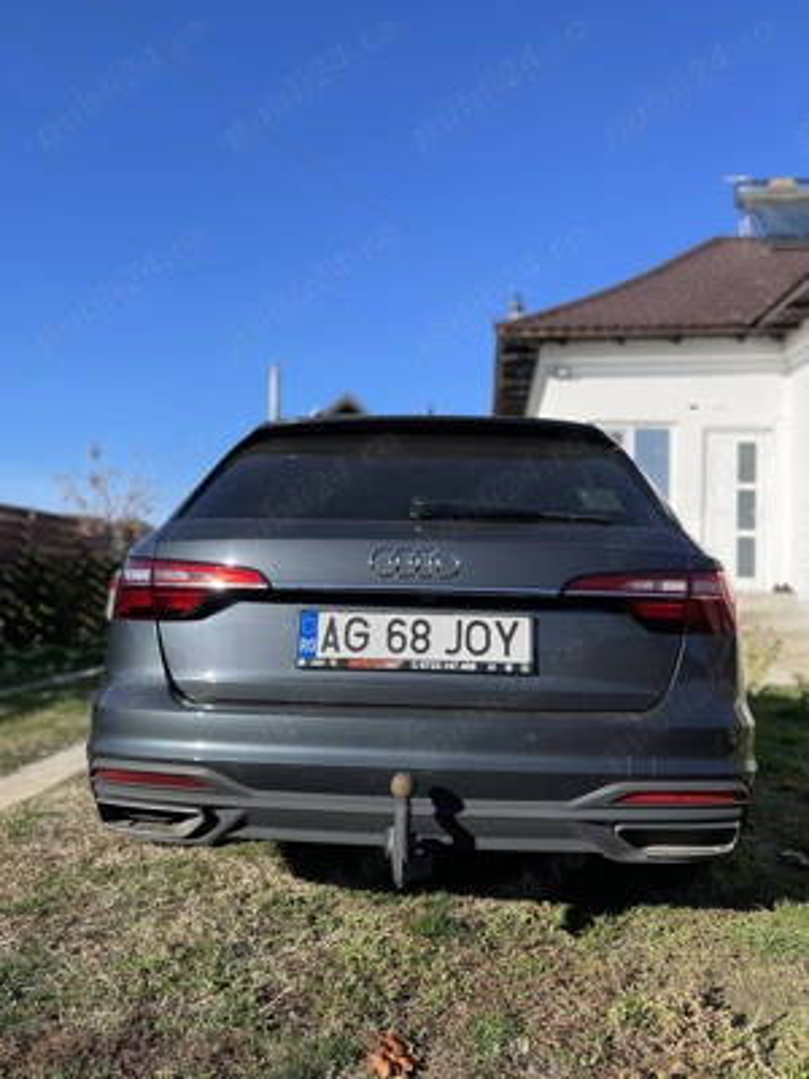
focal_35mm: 26
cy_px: 540
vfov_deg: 67.3
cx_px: 404
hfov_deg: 53.1
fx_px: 810
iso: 50
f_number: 1.6
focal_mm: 5.1
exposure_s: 1/3086
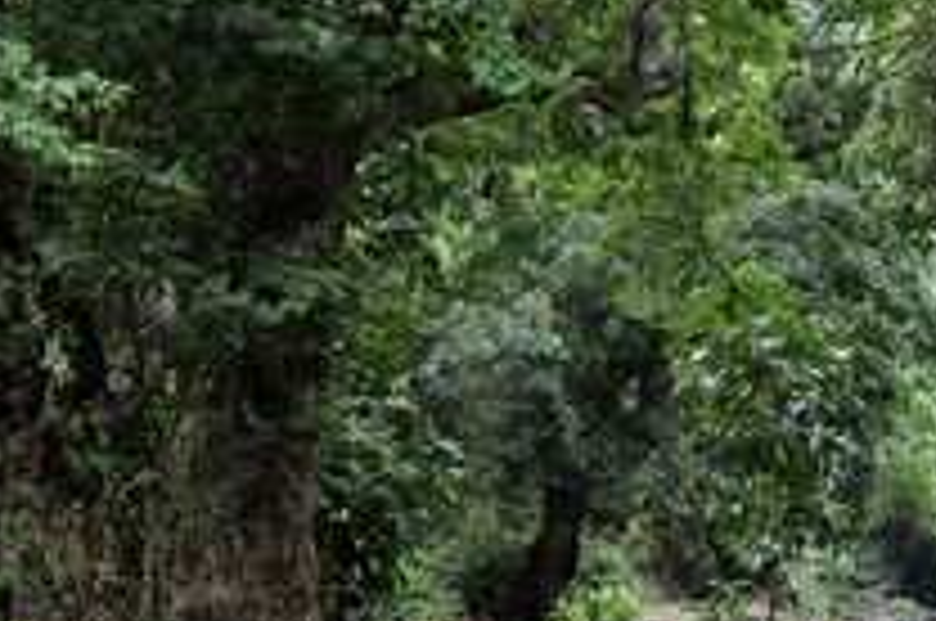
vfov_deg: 15.9
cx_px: 688
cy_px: 526
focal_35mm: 85
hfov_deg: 23.7
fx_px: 2207
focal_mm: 42
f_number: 4
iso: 800
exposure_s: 1/160
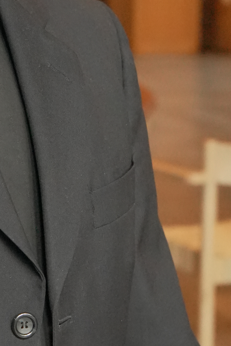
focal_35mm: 198
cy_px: -6
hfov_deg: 6.9
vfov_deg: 10.3
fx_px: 1901
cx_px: -100
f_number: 4
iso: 5000
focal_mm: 41
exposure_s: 1/250
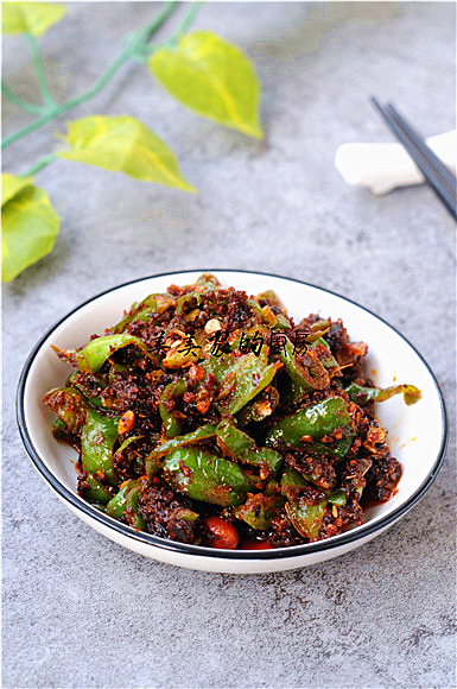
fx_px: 1432
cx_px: 228
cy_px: 344
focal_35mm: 75
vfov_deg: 27.0
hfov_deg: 18.1
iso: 400
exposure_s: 1/2.5
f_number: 6.3
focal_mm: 50
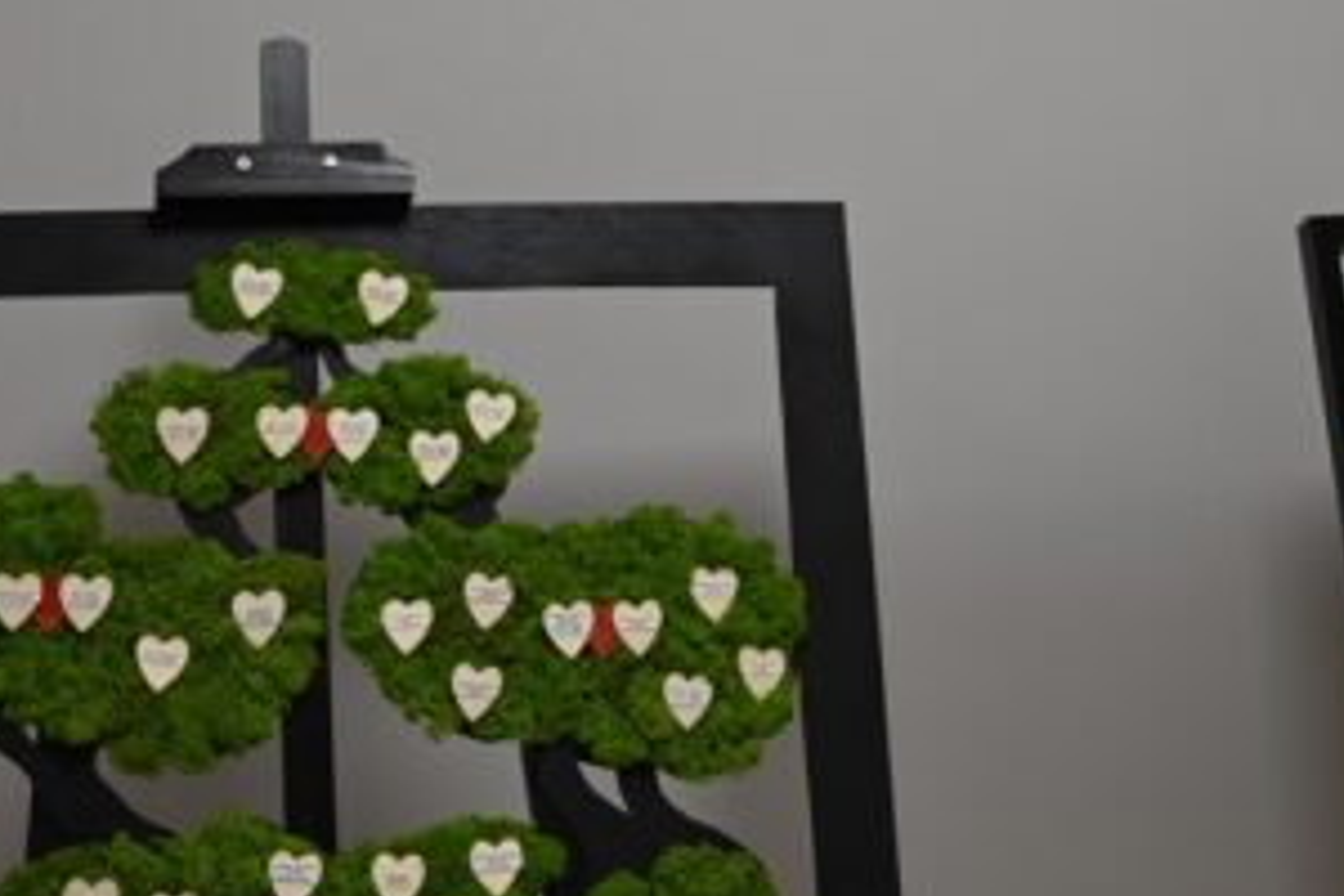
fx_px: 3136
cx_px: 954
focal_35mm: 84
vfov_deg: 16.0
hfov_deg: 24.0
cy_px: 58
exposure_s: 1/200
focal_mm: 28
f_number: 2.8
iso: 400
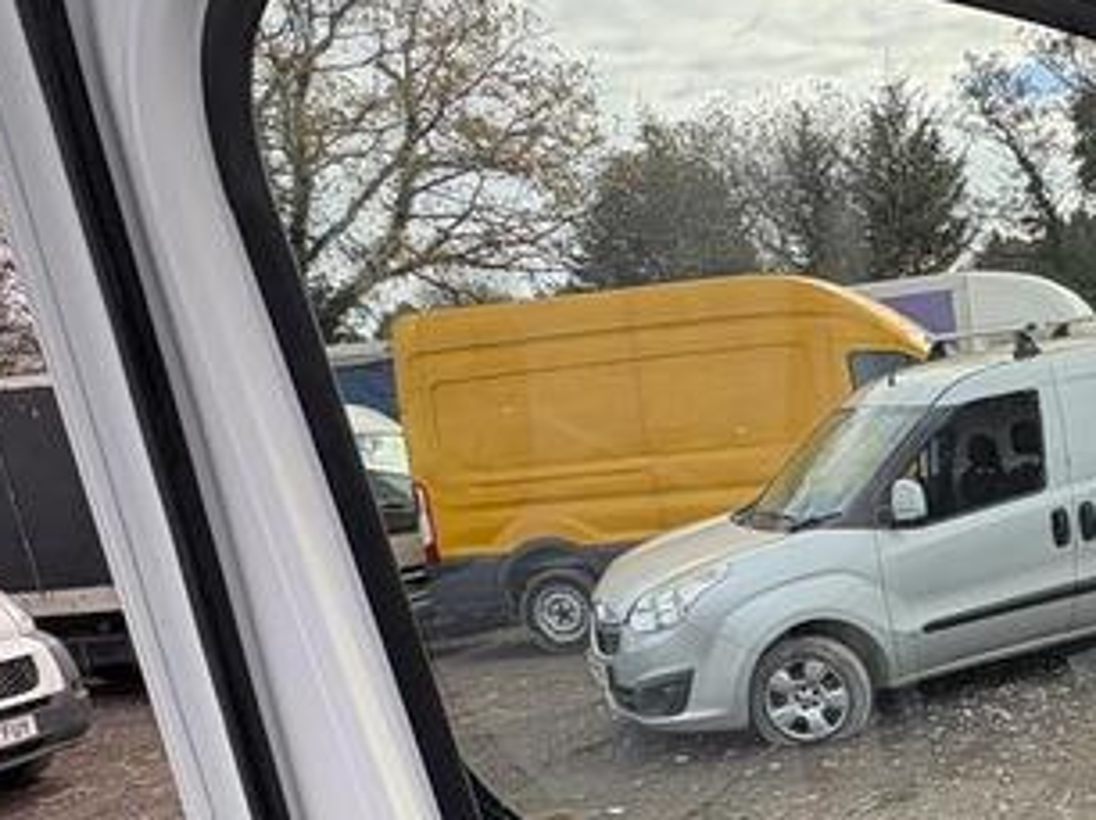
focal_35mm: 41
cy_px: 763
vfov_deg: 33.0
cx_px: 1042
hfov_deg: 41.2
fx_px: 1297
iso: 40
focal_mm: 2.22
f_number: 2.2
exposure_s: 1/236
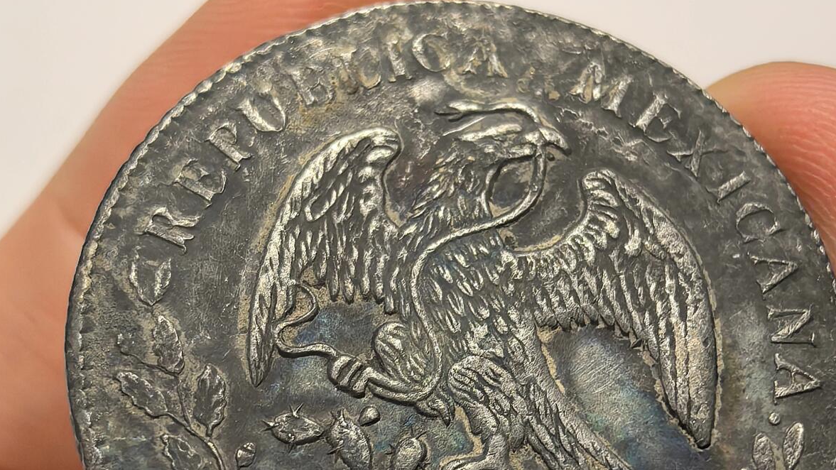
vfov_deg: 13.4
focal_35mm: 90
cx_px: 464
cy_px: 395
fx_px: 1995
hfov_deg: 23.7
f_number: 2
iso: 250
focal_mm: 6.98
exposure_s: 1/100
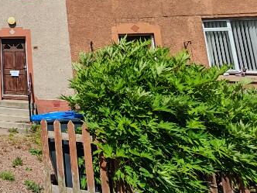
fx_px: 275
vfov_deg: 35.5
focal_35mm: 37
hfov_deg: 33.5
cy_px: 7
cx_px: -90
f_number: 2
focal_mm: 1.82
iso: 50
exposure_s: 1/2100
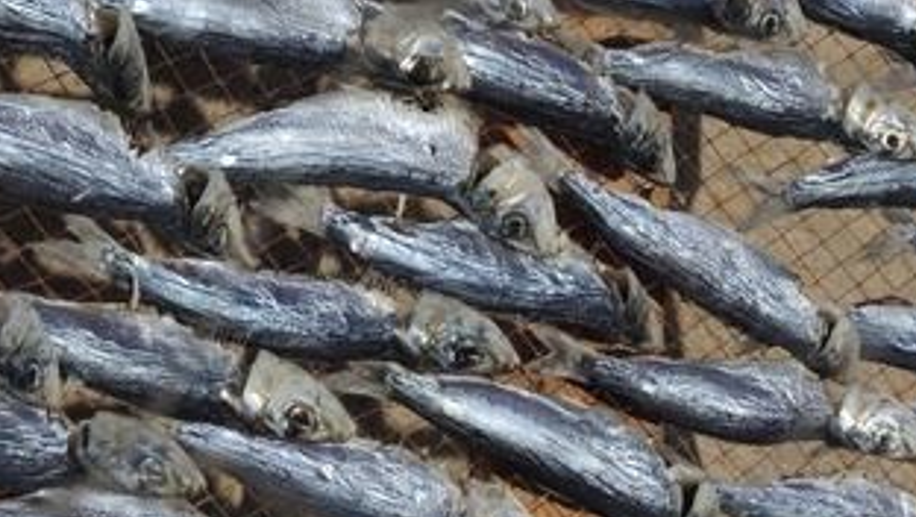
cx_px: 528
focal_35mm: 172
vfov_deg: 7.0
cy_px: 588
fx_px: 4181
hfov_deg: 12.5
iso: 100
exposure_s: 1/1250
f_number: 6.3
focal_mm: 15.9
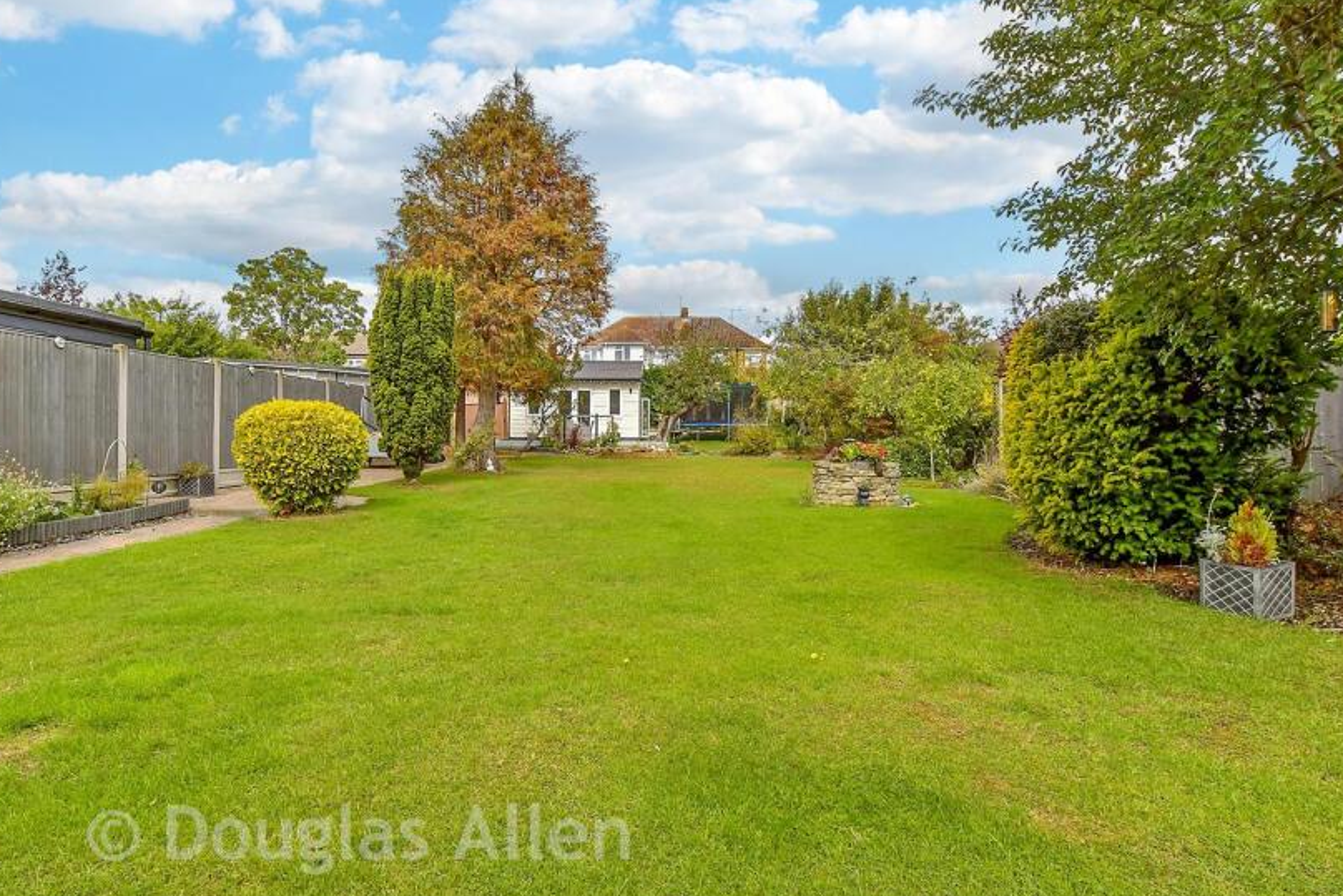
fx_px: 709
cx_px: 640
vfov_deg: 64.6
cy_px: 445
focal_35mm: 19
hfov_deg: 86.8
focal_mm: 10
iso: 400
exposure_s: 1/500
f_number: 7.1
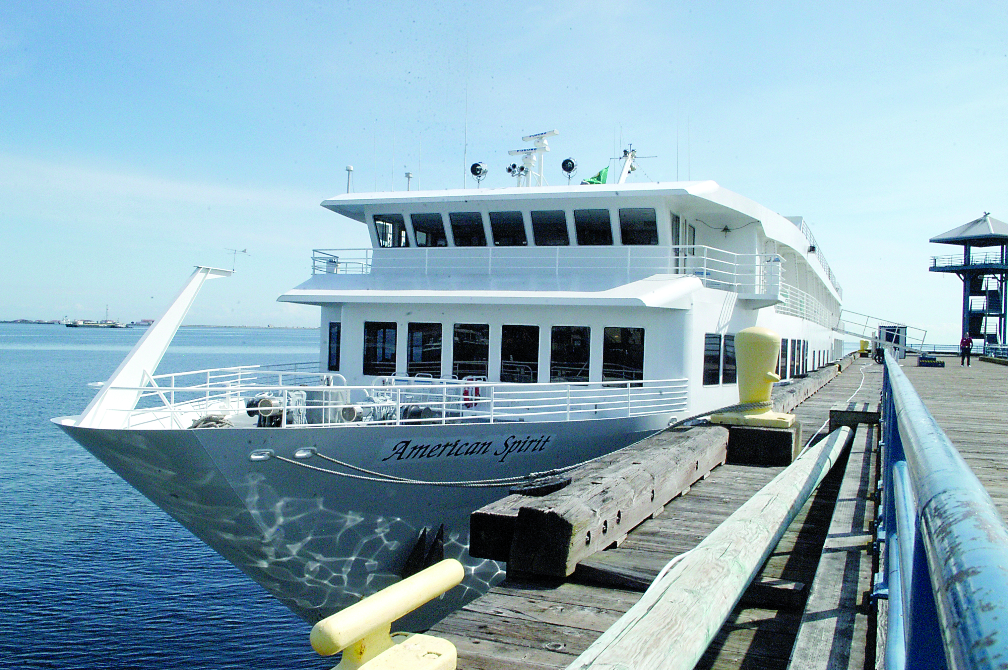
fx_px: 923
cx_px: 504
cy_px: 335
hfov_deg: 57.3
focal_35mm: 33
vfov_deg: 39.9
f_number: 16
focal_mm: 22
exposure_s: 1/1000
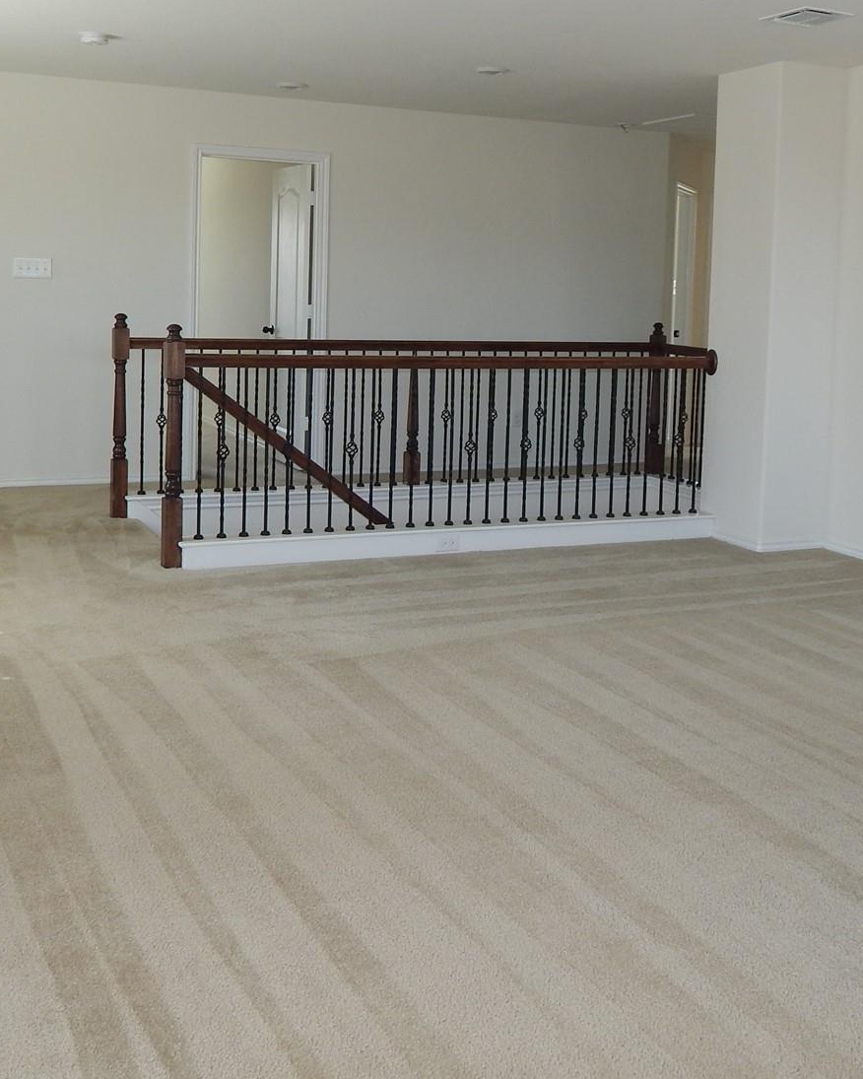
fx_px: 1341
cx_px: 481
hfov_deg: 35.6
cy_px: 376
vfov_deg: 43.3
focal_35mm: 42
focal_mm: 4
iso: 125
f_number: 3
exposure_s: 1/50
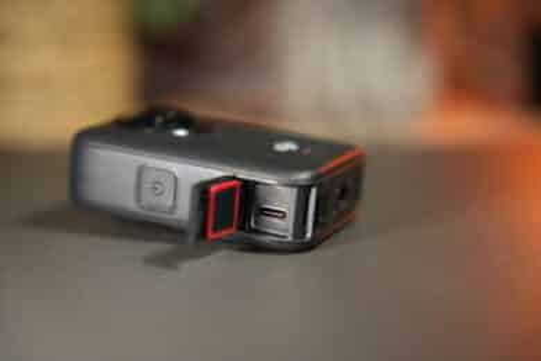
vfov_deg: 20.8
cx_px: 270
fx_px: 984
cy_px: 180
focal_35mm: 66
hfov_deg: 30.7
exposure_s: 1/80
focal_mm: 65.5
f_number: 2.8
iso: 100
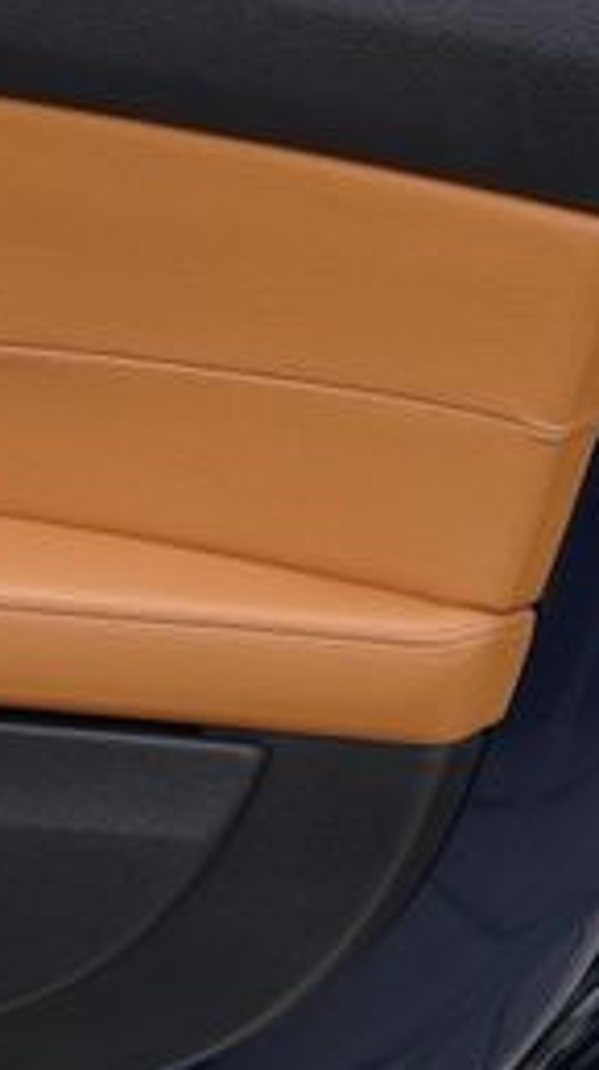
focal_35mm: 166
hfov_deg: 7.1
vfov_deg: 12.8
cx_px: -454
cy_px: 14
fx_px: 4704
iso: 100
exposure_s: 1/125
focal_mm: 40
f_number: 5.6
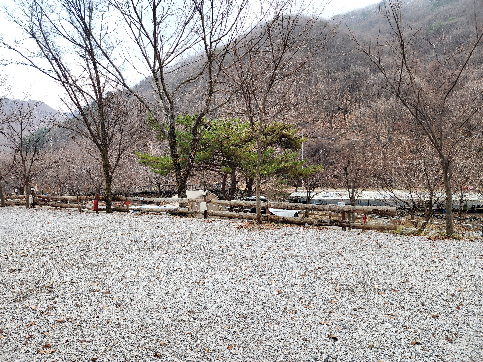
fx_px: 321
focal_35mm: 23
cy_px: 181
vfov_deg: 58.9
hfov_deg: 73.9
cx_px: 242
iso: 20
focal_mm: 6.4
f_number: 1.8
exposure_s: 1/180
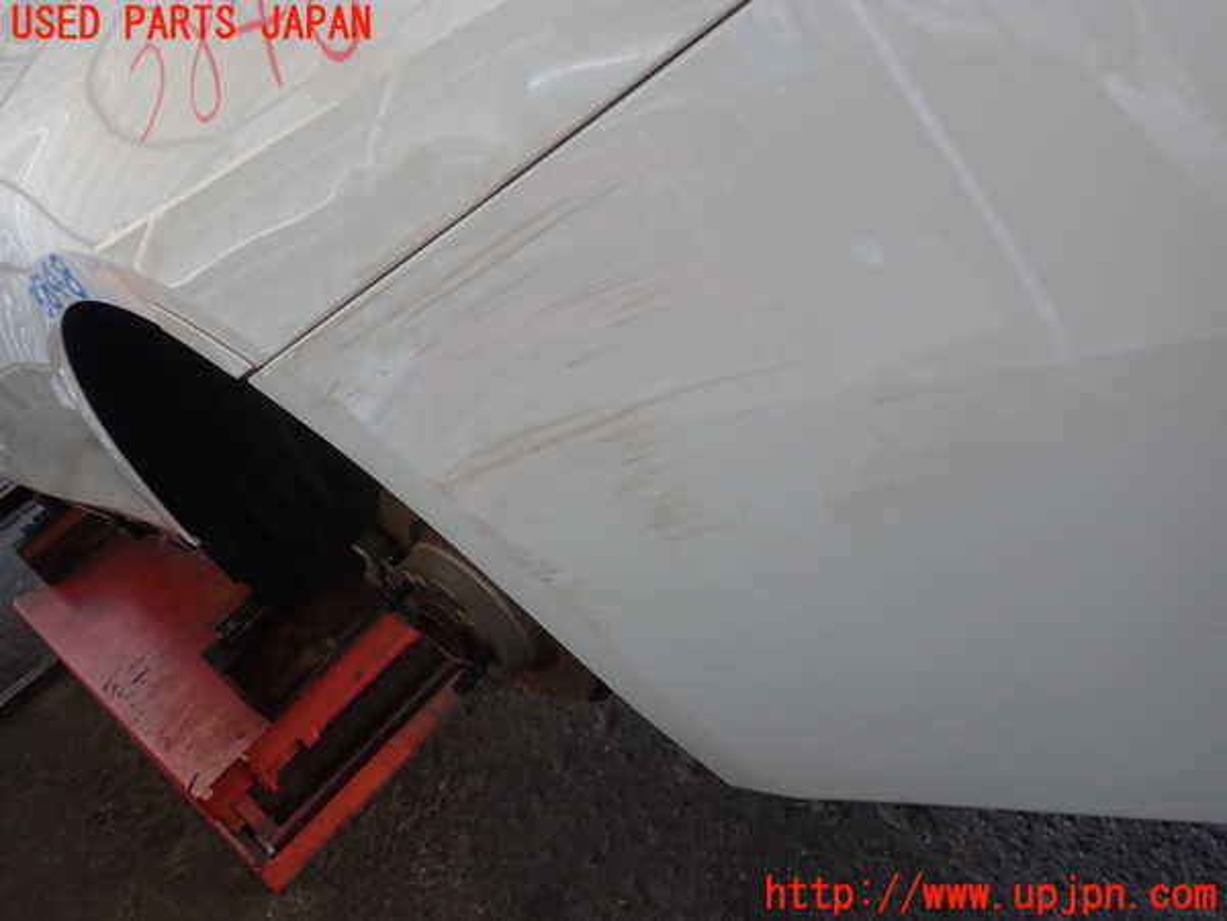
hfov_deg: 60.0
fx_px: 1063
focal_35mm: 30
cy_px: 460
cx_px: 614
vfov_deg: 46.8
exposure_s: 1/60
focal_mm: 5.4
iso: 200
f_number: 2.3
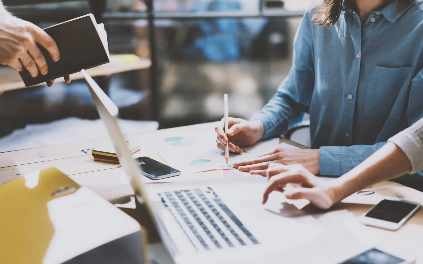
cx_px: 209
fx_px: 657
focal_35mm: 57
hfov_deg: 35.7
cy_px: 135
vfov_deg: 22.7
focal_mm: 55
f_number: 1.8
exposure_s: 1/160
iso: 100
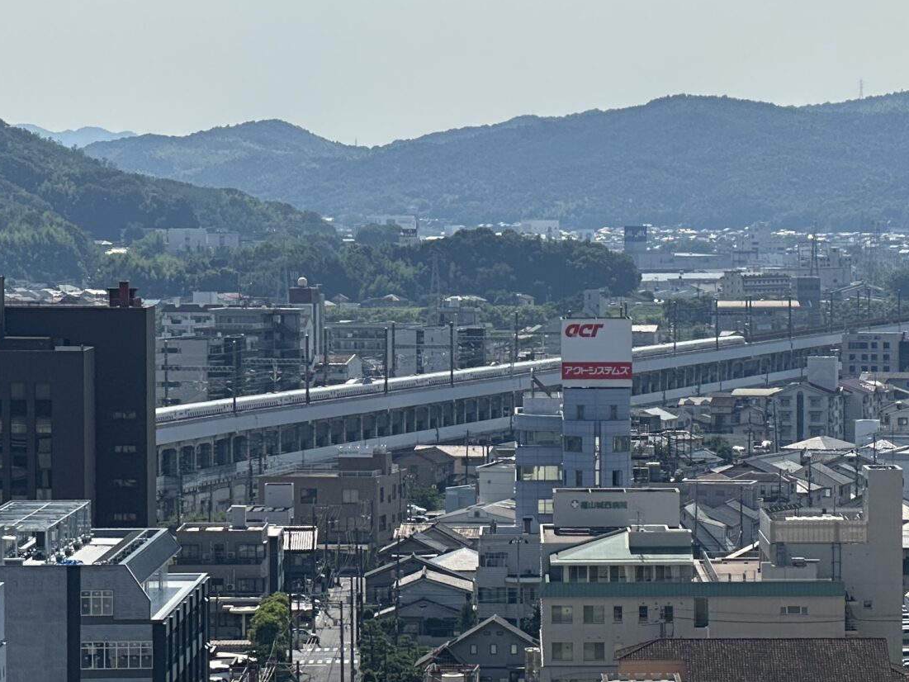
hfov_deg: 11.0
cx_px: 889
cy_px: 406
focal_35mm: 179
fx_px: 4701
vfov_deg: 8.3
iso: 32
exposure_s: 1/1727
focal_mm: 9
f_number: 2.8
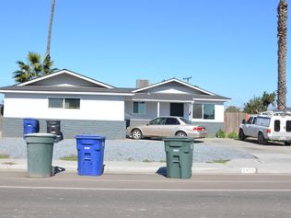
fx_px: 401
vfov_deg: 30.3
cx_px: 143
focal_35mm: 48
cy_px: 86
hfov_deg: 39.8
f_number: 9
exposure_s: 1/320
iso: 100
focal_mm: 21
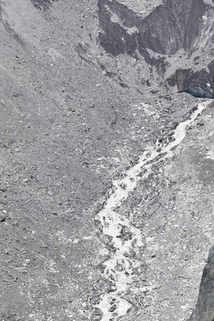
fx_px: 2398
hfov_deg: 5.1
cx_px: 5
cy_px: 383
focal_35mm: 269
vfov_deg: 7.6
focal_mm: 92
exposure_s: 1/320
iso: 100
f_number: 9
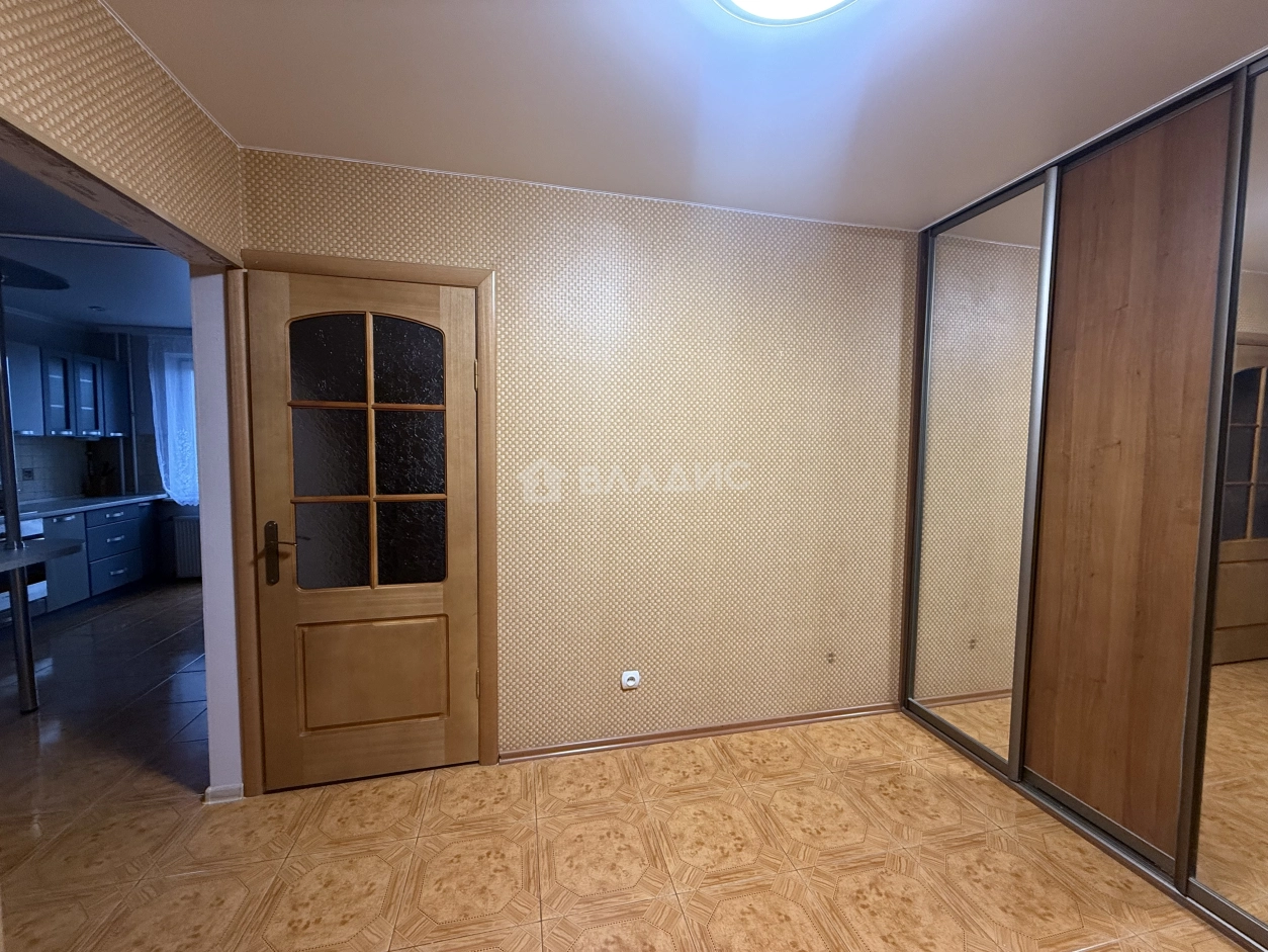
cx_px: 634
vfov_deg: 85.7
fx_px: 513
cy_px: 476
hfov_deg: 102.1
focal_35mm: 14
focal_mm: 2.22
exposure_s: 1/50
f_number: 2.2
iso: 200
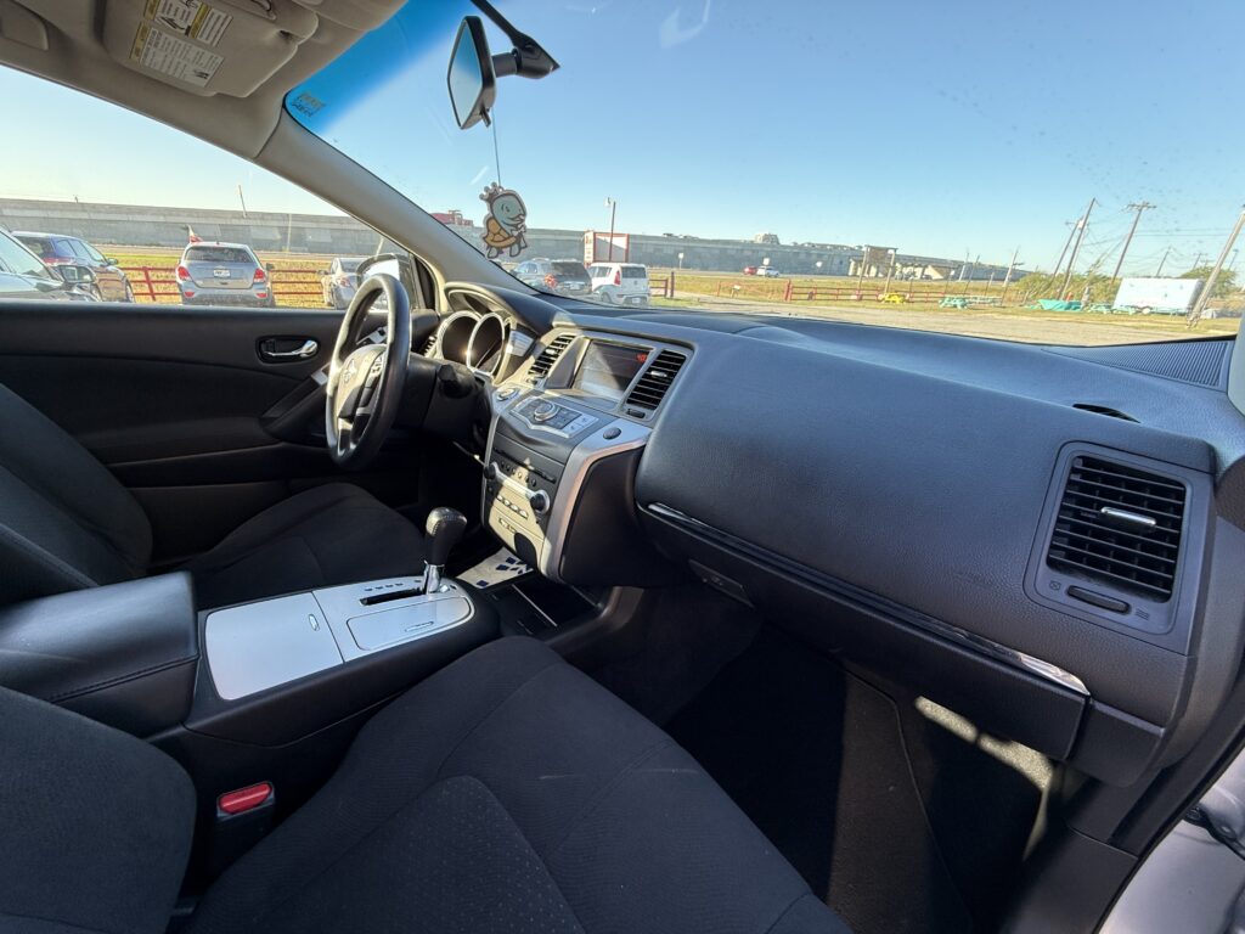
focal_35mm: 14
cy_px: 467
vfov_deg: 85.7
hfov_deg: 102.1
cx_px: 622
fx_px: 504
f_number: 2.2
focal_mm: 2.22
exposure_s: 1/104
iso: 64
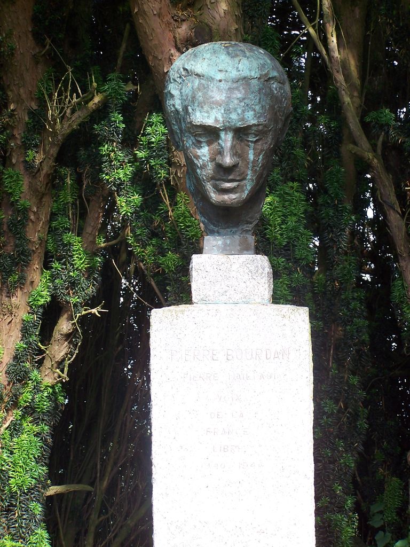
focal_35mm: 105
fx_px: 1658
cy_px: 274
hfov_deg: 14.1
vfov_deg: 18.7
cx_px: 205
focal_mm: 17.5
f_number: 3.2
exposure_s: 1/125
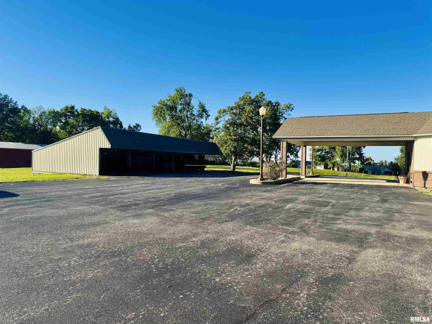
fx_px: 300
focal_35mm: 24
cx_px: 216
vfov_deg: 56.8
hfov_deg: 71.6
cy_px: 162
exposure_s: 1/2506
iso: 80
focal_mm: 6.76
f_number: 1.78
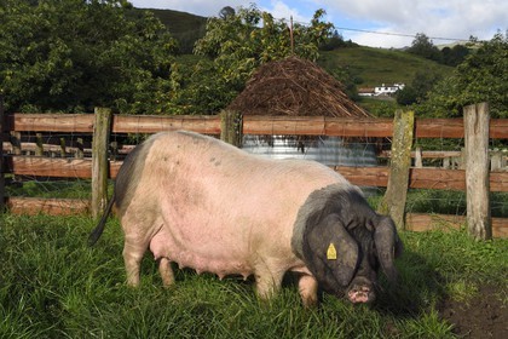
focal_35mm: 40
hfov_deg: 48.5
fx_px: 564
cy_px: 170
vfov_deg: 33.4
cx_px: 254
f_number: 14
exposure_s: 1/250
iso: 400
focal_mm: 40
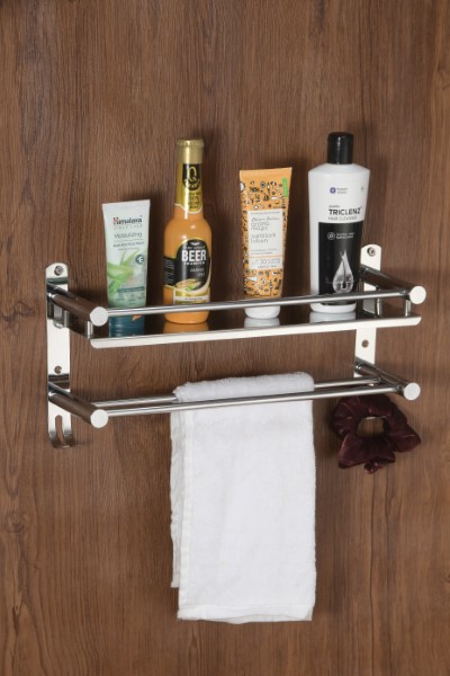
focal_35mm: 135
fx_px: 2531
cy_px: 338
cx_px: 225
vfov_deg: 15.2
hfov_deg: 10.2
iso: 160
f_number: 13
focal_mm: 90
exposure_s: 1/25
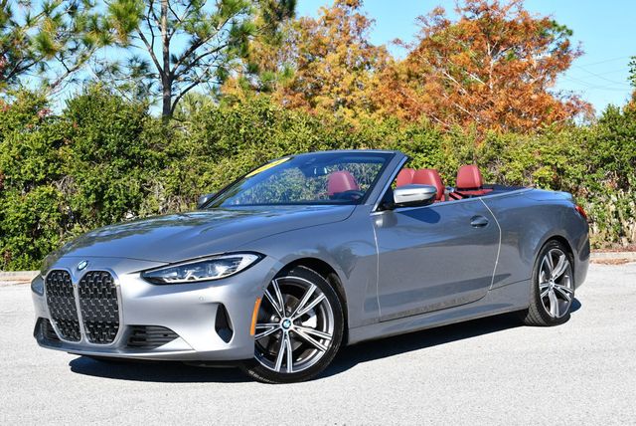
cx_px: 318
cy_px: 213
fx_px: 1061
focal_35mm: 60
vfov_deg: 22.7
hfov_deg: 33.4
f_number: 8
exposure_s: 1/250
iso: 125
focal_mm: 30
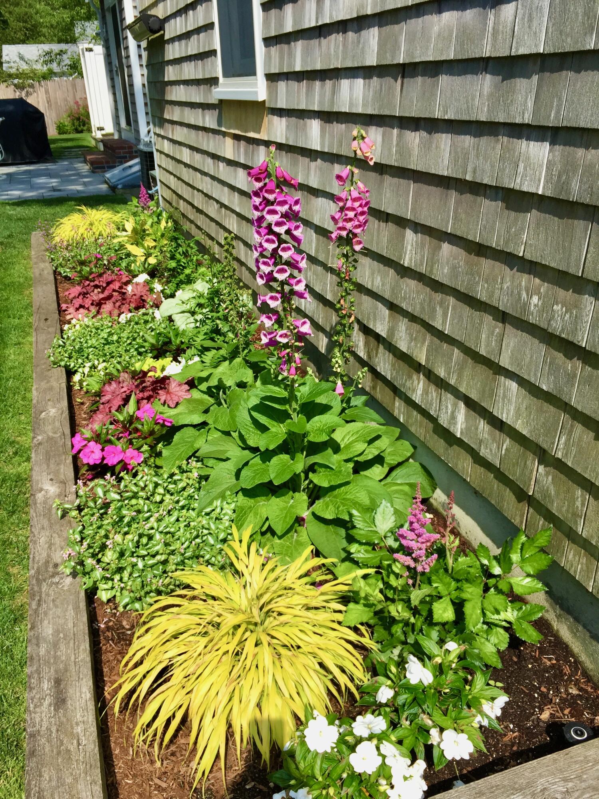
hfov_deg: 48.2
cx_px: 300
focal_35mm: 29
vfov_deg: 61.7
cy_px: 400
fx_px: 669
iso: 32
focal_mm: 4.15
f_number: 2.2
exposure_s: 1/1464
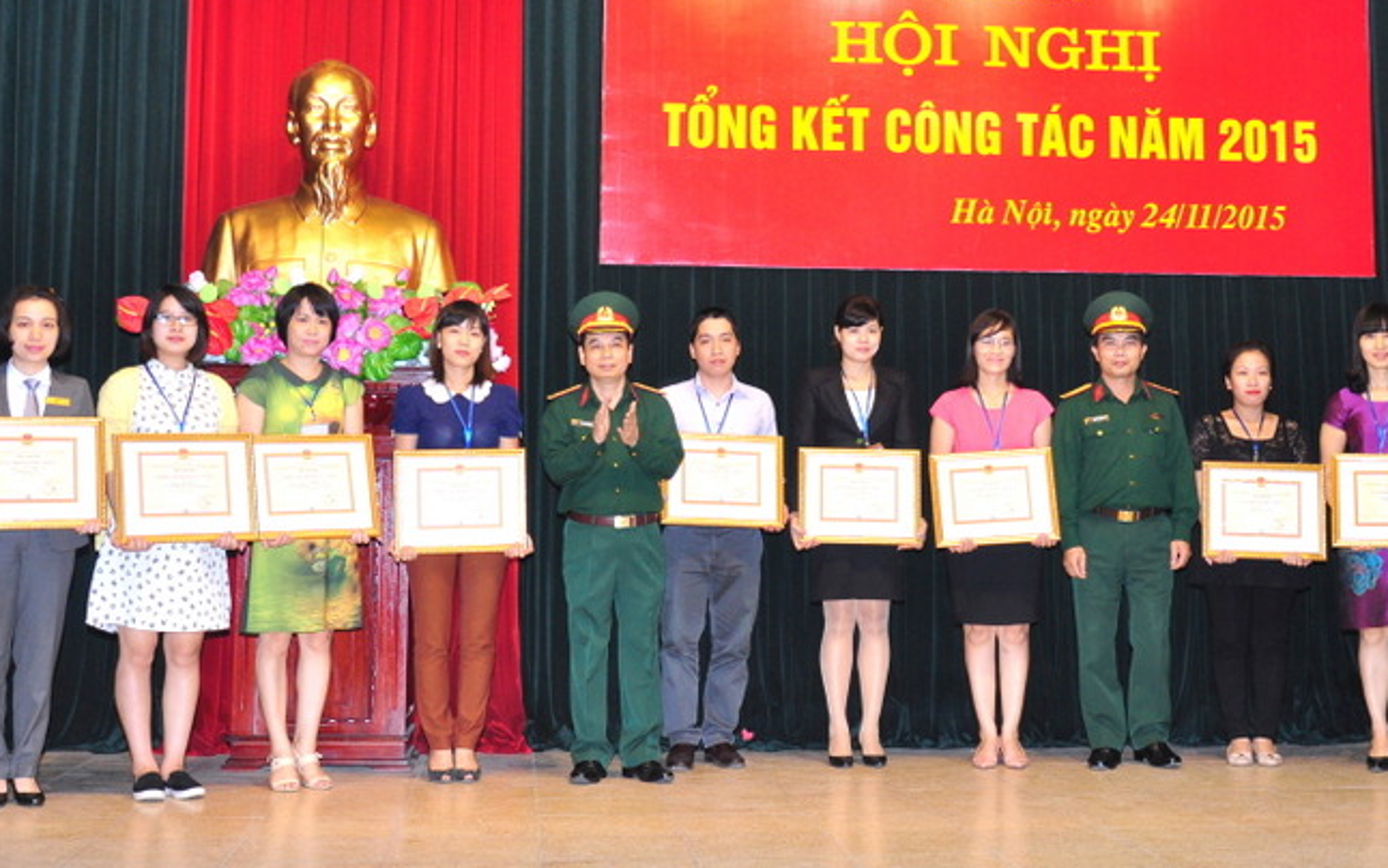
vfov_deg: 24.8
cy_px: 345
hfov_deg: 38.8
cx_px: 761
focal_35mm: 52
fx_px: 1967
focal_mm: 22
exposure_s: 1/60
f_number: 5.6
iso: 640
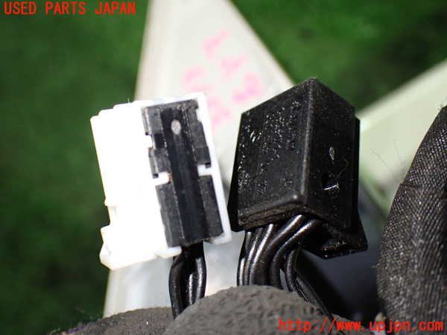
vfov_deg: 32.9
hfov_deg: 42.9
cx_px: 224
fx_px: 568
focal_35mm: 44
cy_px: 168
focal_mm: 7.84
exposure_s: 1/100
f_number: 2.9
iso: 800
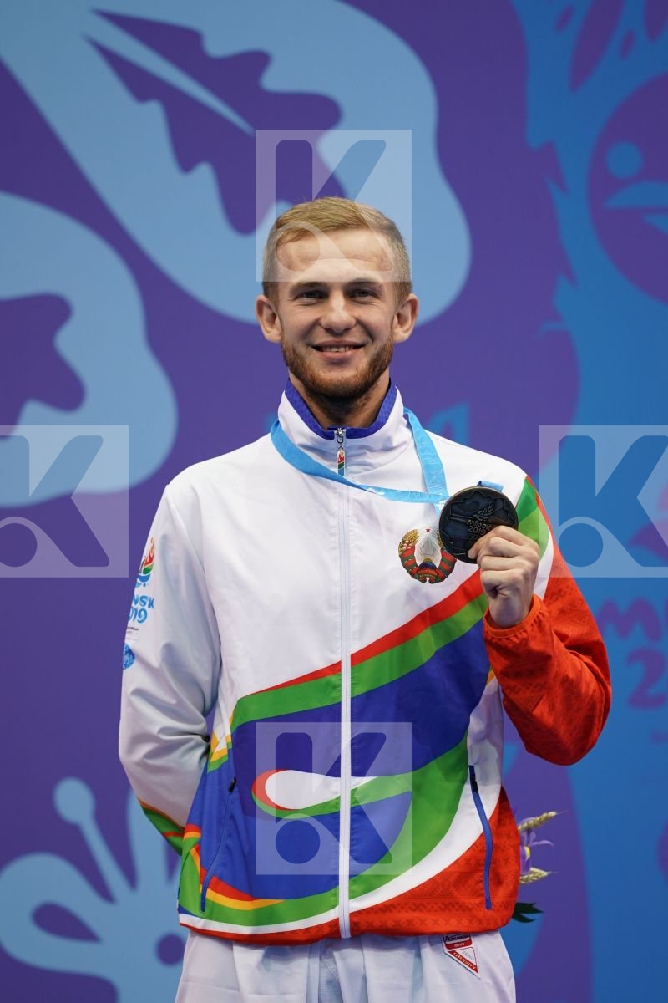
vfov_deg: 3.4
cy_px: 502
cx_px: 334
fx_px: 16699
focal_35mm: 600
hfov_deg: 2.3
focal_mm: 400
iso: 500
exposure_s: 1/500
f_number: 2.8
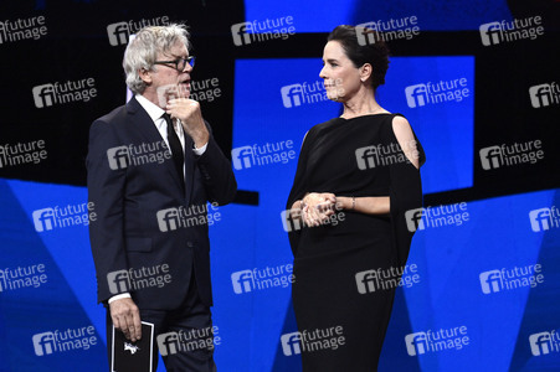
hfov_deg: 14.7
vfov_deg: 9.8
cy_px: 186
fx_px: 2176
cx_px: 280
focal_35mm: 140
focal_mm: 140
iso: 10000
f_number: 5.6
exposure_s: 1/200
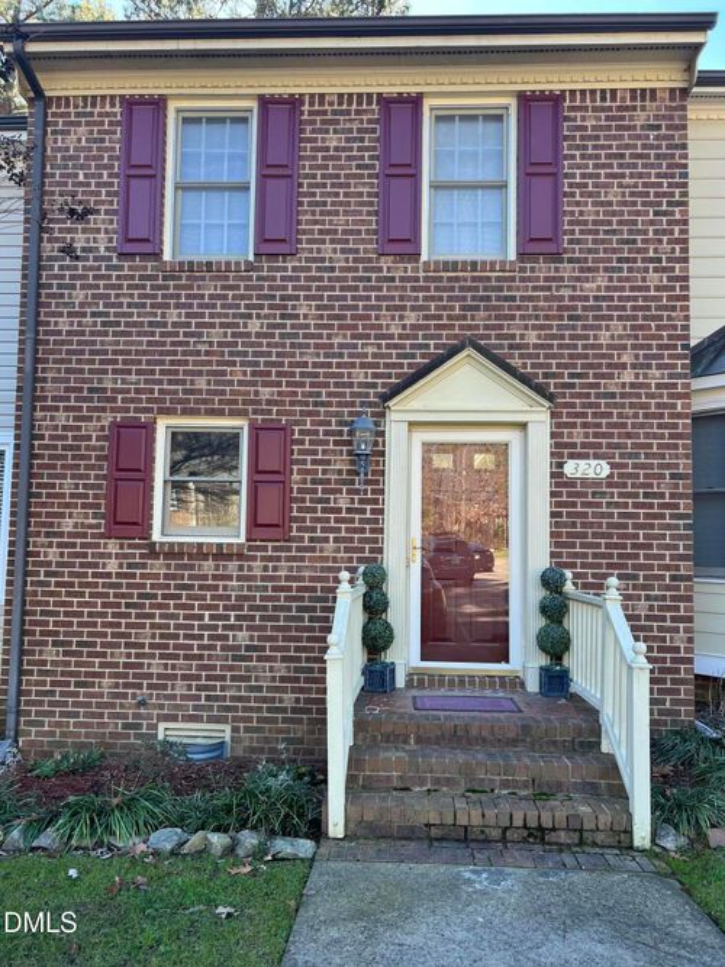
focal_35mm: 26
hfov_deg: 53.0
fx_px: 726
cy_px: 484
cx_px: 362
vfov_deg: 67.3
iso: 50
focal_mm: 5.7
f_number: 1.5
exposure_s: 1/294
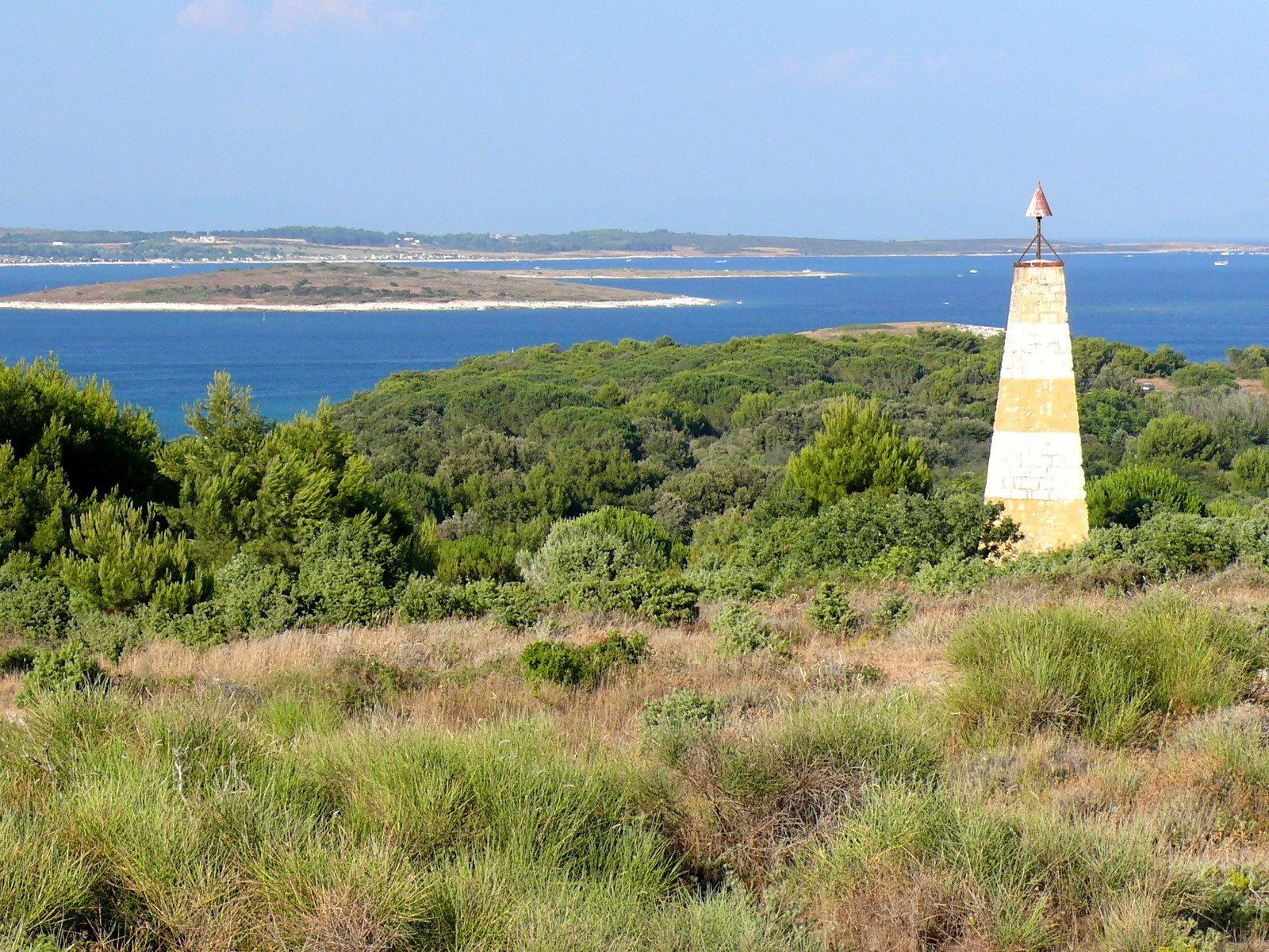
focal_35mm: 108
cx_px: 634
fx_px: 3959
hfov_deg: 18.2
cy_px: 476
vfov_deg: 13.7
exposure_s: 1/200
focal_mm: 13.8
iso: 100
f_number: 4.5
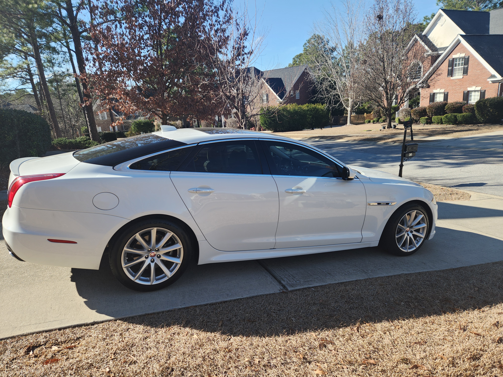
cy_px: 188
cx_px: 252
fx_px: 334
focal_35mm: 23
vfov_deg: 58.9
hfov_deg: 73.9
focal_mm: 5.4
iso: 20
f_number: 1.8
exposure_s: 1/814
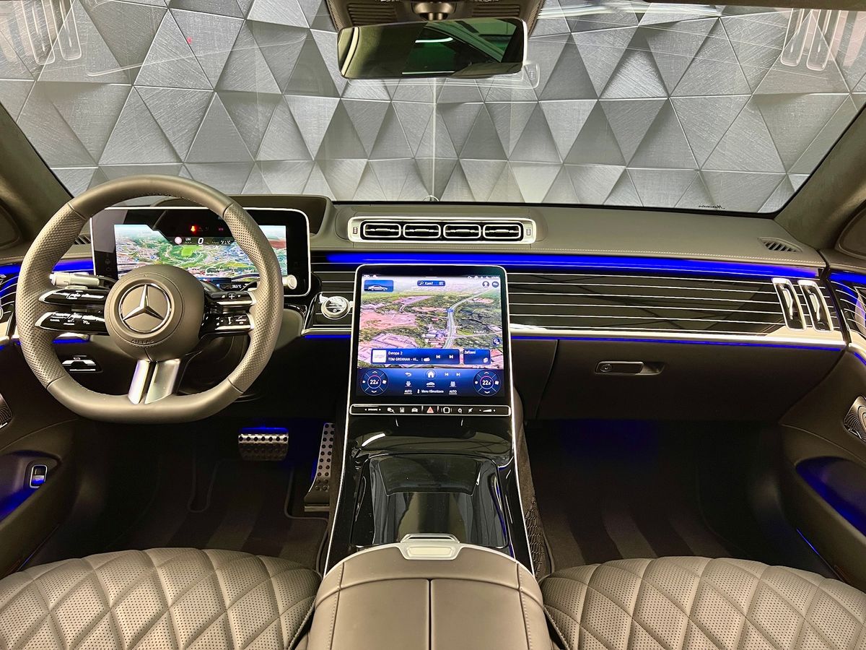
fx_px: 650
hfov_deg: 67.3
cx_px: 433
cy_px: 325
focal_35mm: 26
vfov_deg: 53.1
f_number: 1.5
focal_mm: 5.7
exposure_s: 1/54
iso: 400
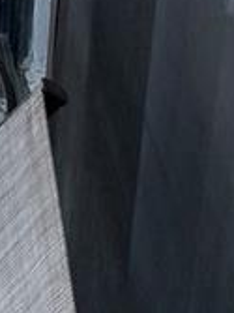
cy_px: -403
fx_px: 1688
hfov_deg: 7.3
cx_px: -369
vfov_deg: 9.6
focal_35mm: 187
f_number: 1.8
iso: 25
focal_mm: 4.25
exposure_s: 1/122
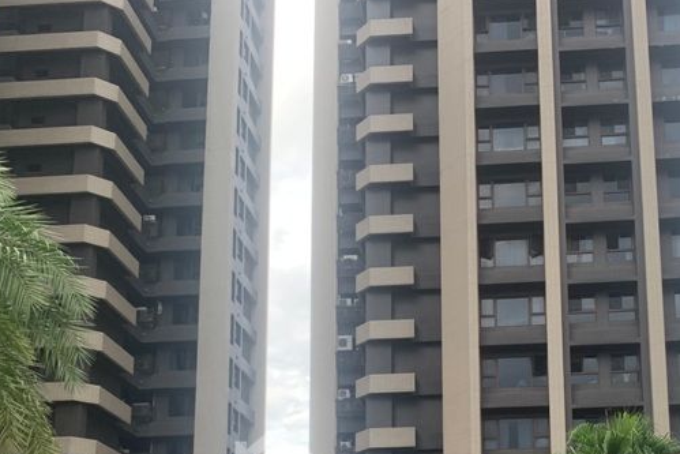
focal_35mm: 52
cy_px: 485
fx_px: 982
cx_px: 467
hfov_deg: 37.7
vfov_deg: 24.5
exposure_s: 1/122
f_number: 1.8
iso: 25
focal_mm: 4.25
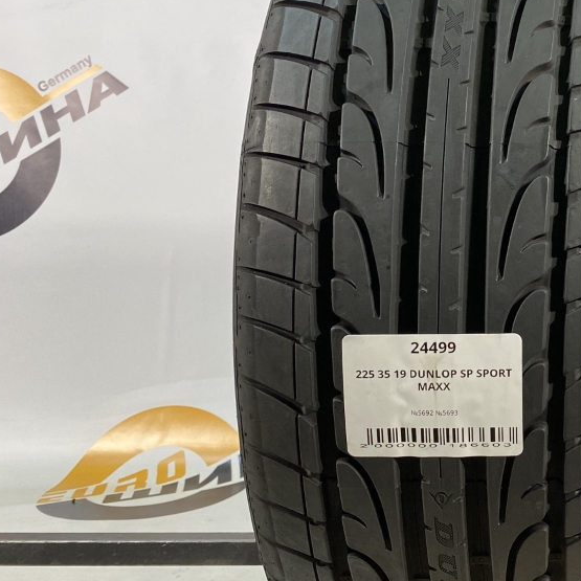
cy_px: 204
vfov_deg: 32.0
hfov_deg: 28.7
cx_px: 662
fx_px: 1006
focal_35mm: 53
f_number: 1.8
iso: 80
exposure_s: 1/100
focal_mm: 4.25
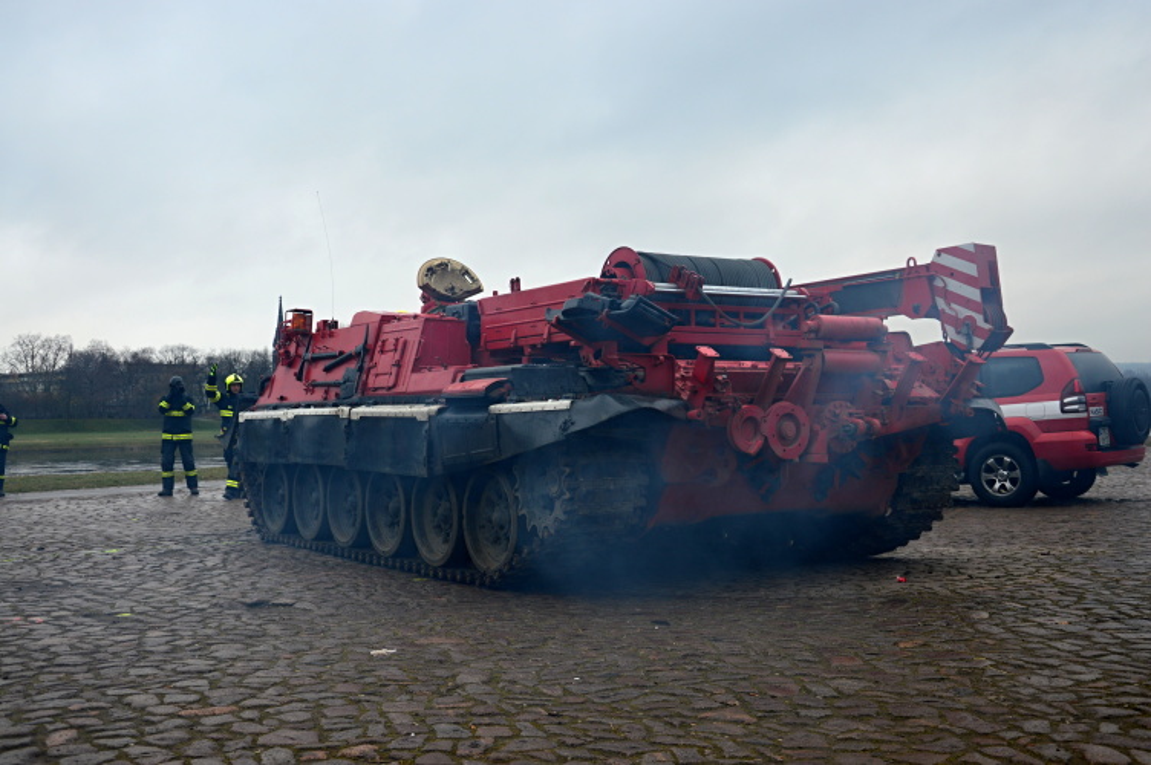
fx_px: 1246
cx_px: 576
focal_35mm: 39
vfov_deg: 34.1
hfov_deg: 49.6
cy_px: 382
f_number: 5.6
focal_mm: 26
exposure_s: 1/125
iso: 100
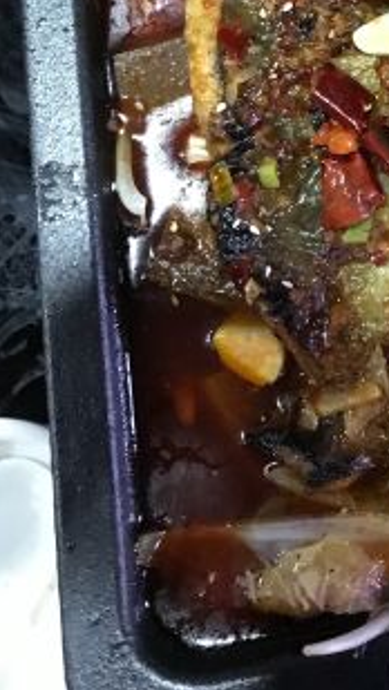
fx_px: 1264
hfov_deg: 16.5
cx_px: 506
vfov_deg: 28.0
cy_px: -60
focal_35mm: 69
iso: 100
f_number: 1.8
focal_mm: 3.99
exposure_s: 1/4
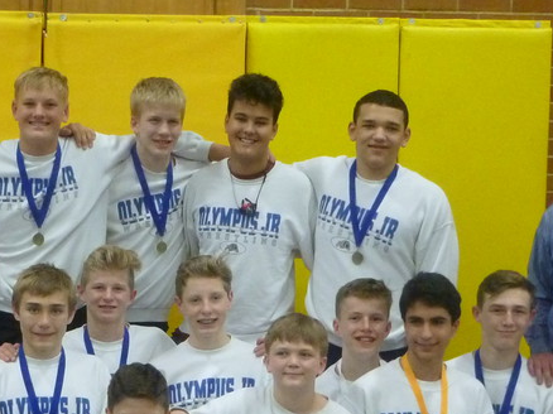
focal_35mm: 91
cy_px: 343
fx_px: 1453
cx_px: 140
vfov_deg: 16.1
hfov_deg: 21.4
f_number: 3.4
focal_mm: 5.4
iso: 400
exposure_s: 1/30
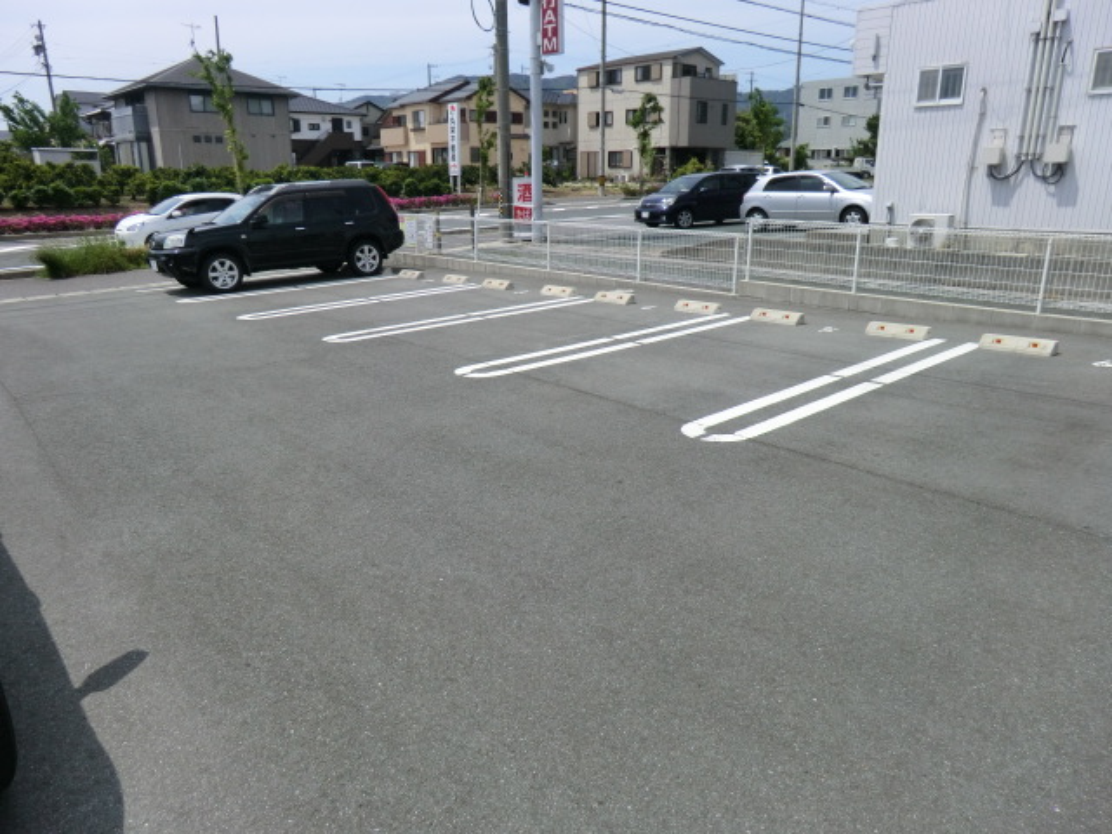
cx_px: 556
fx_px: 771
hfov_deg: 71.6
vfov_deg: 56.8
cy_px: 417
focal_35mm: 24
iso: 80
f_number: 7.5
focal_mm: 4.3
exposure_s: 1/250
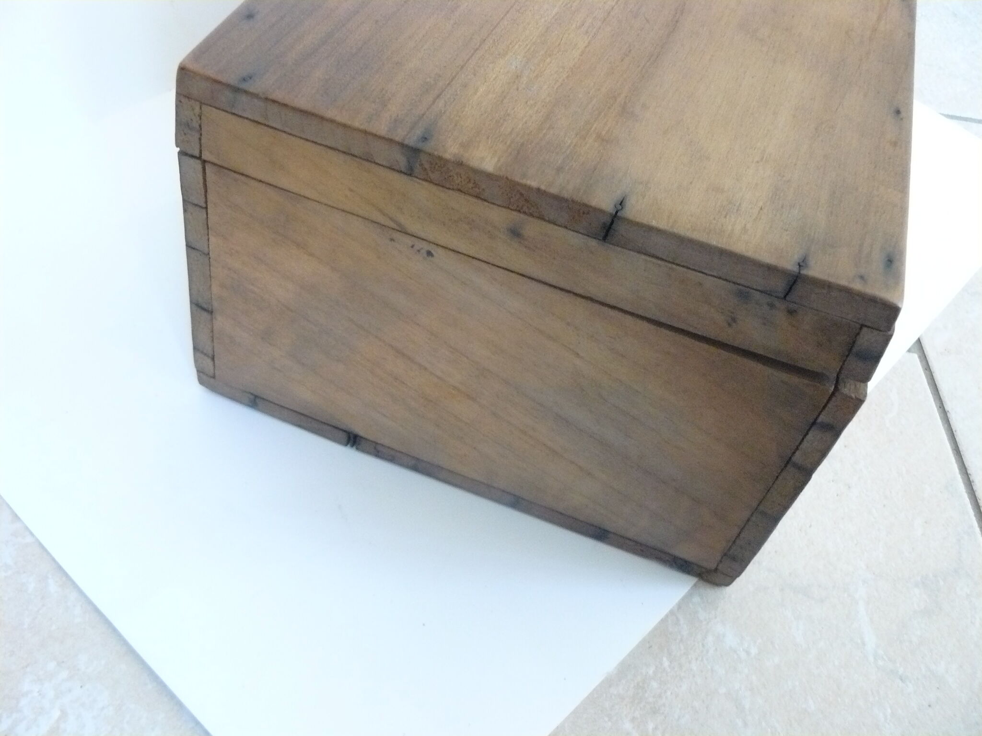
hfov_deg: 51.4
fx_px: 1021
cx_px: 491
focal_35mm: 36
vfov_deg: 39.7
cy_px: 368
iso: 400
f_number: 2.8
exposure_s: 1/50
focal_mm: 6
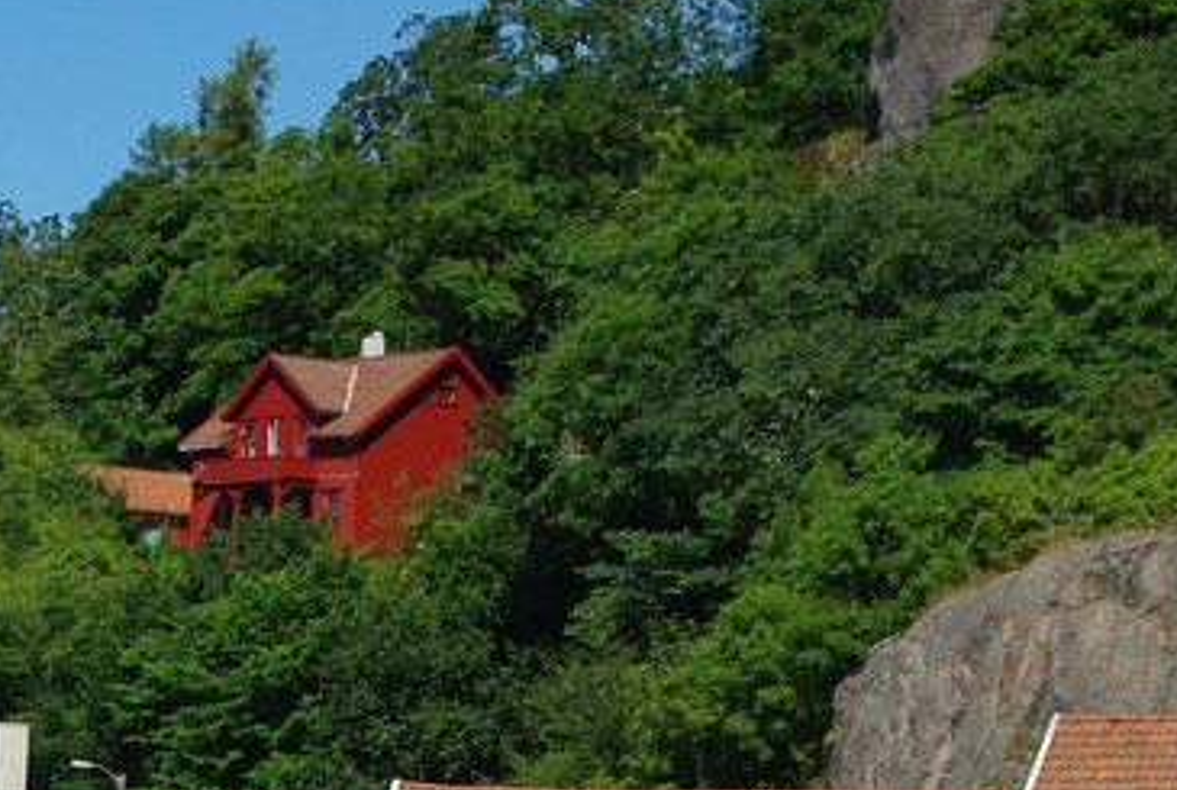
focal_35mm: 197
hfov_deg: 10.3
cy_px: 1095
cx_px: 48
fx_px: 6454
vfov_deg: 6.9
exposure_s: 1/350
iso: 200
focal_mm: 40
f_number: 9.5
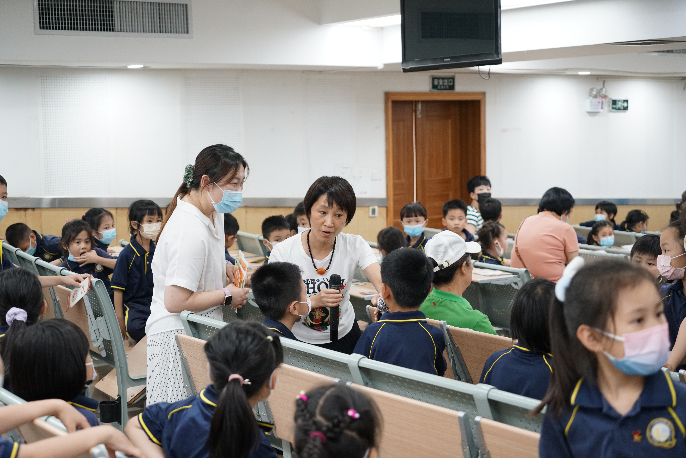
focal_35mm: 57
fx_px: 1086
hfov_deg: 35.0
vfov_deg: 23.8
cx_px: 343
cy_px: 229
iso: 2000
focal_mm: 57
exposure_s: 1/125
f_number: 4
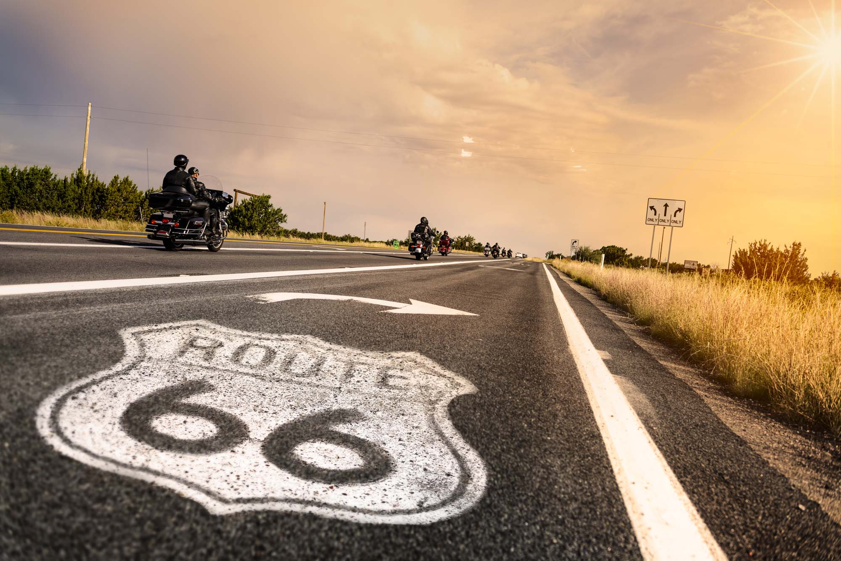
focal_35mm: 31
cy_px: 280
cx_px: 420
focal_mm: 31
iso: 100
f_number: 4
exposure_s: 1/1250
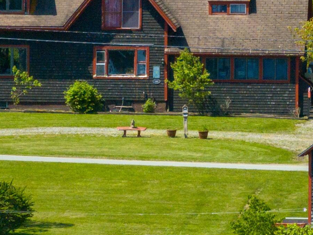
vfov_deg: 2.7
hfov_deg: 3.6
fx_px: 5035
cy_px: 135
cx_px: 193
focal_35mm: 557
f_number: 3.4
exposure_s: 1/2000
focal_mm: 30.71
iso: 100
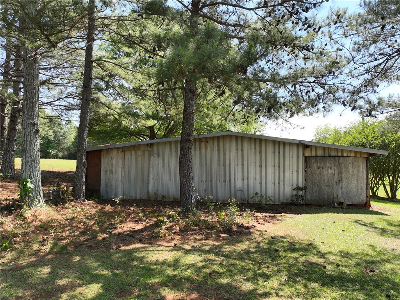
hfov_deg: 71.6
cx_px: 200
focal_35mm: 24
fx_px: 277
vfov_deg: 56.8
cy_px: 150
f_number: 2.8
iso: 270
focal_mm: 12.29
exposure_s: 1/160
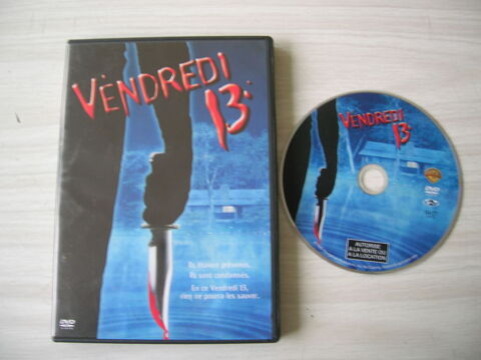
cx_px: 240
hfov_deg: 54.0
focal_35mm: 34
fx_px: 472
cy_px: 180
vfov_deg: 41.7
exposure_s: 1/12.6
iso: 50
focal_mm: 5.7
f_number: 2.9
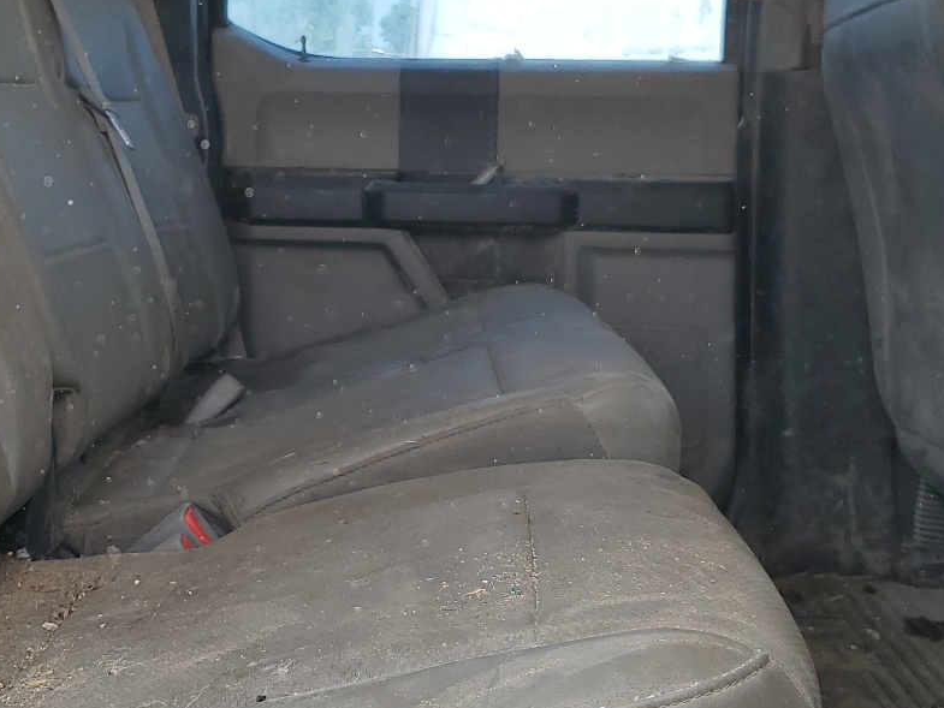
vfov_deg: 27.4
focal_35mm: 53
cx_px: 295
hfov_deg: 35.7
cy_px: 255
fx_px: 1446
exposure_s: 1/312
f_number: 1.5
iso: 50
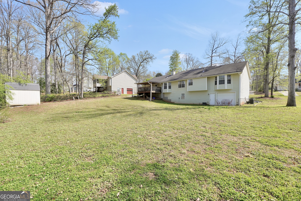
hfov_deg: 100.4
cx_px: 150
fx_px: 125
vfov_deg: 77.3
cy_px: 100
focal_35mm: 15
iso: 100
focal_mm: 10
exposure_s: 1/125
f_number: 9
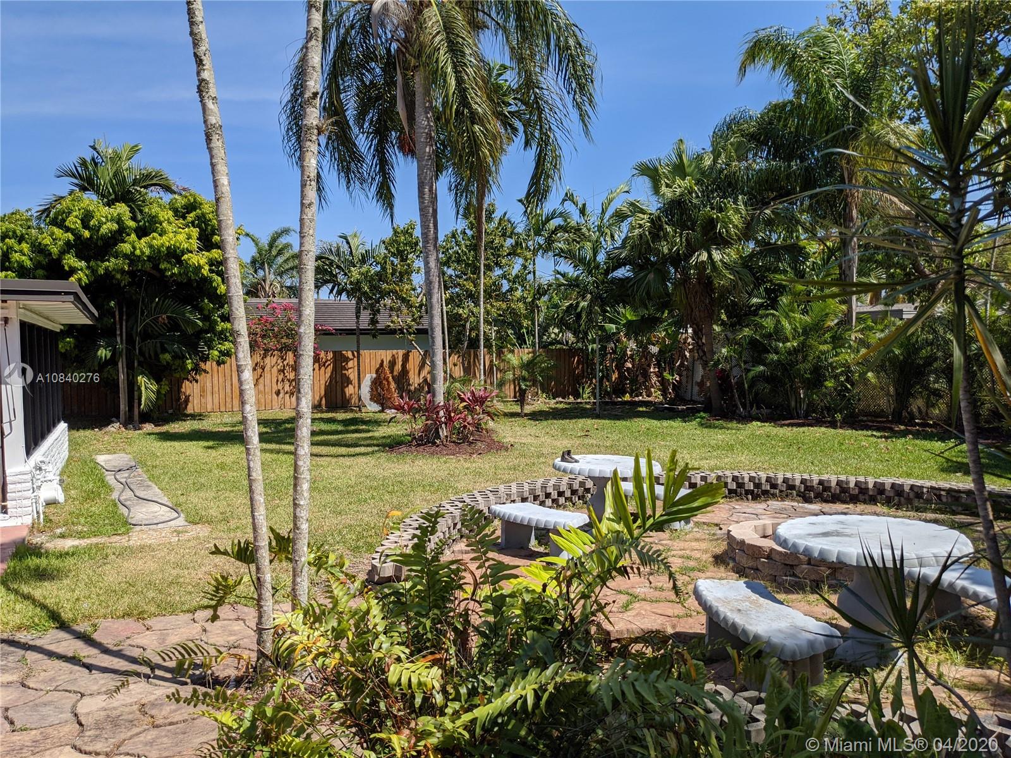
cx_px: 506
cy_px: 379
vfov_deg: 51.4
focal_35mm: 27
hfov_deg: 65.3
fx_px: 789
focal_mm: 4.38
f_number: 1.73
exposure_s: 1/3906
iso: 52
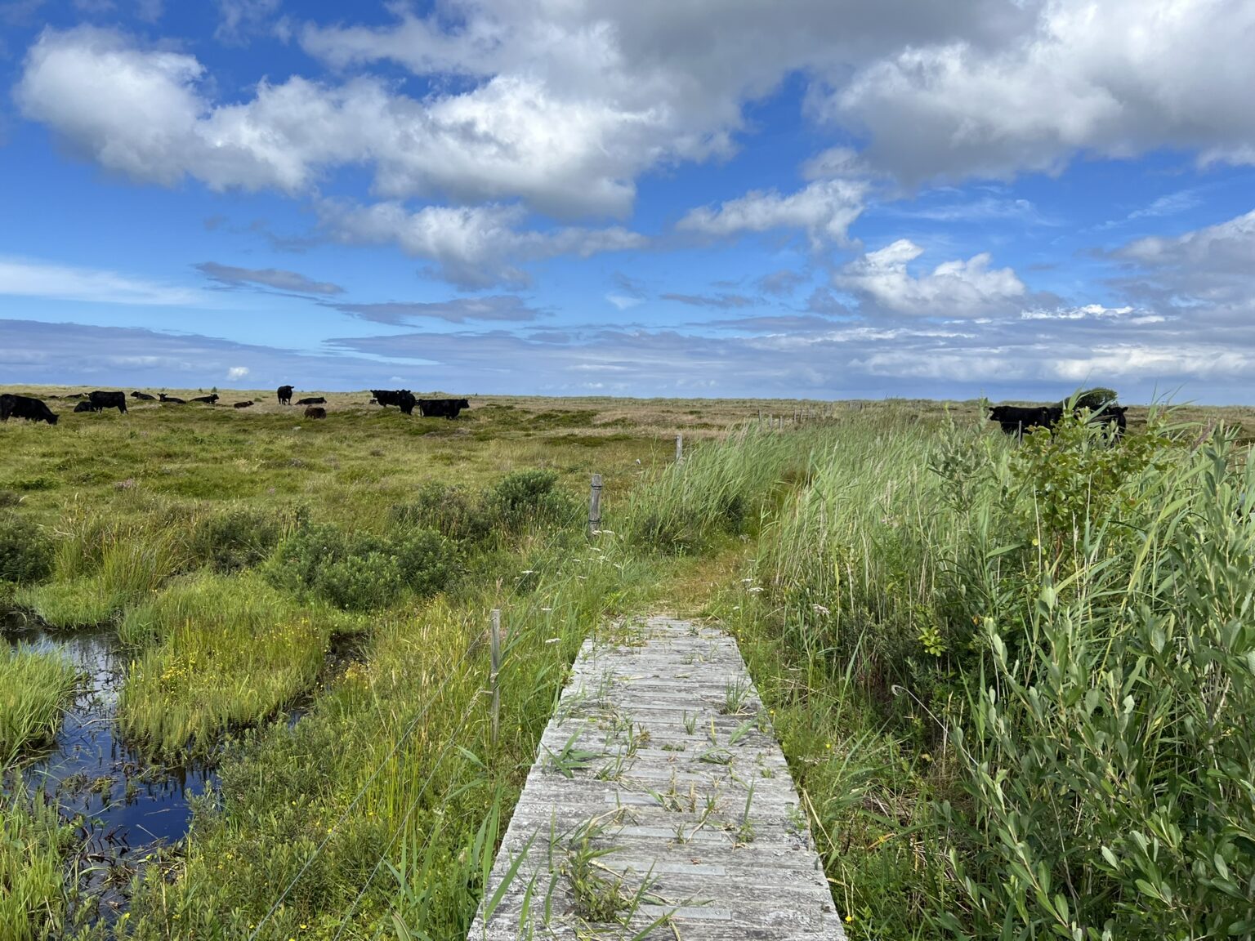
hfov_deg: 67.3
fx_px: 943
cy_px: 470
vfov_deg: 53.1
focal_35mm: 26
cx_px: 628
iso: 50
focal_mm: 5.7
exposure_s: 1/5076
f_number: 1.5
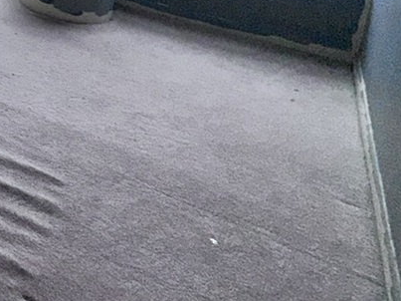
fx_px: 579
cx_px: -265
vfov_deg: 24.4
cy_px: -115
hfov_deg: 24.4
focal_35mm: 50
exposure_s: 1/362
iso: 32
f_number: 2.2
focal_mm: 2.22
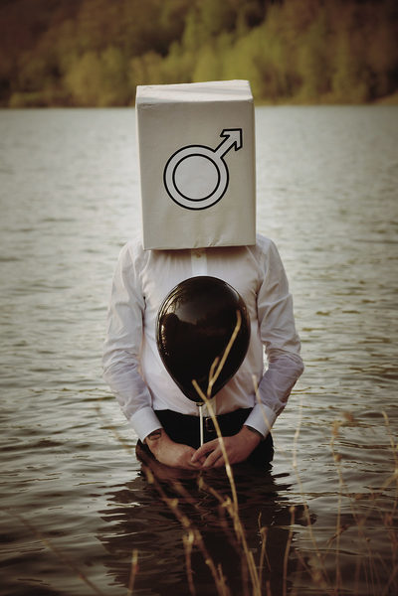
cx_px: 199
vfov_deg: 19.5
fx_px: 1741
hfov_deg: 13.0
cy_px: 298
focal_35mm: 105
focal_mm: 105
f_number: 6.3
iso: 100
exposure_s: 1/160
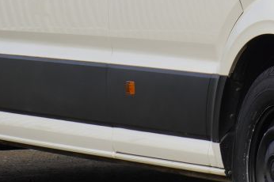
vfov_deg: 5.1
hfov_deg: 7.5
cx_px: 377
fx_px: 2055
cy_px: -25
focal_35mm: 270
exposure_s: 1/90
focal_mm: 39
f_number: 9.5
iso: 100
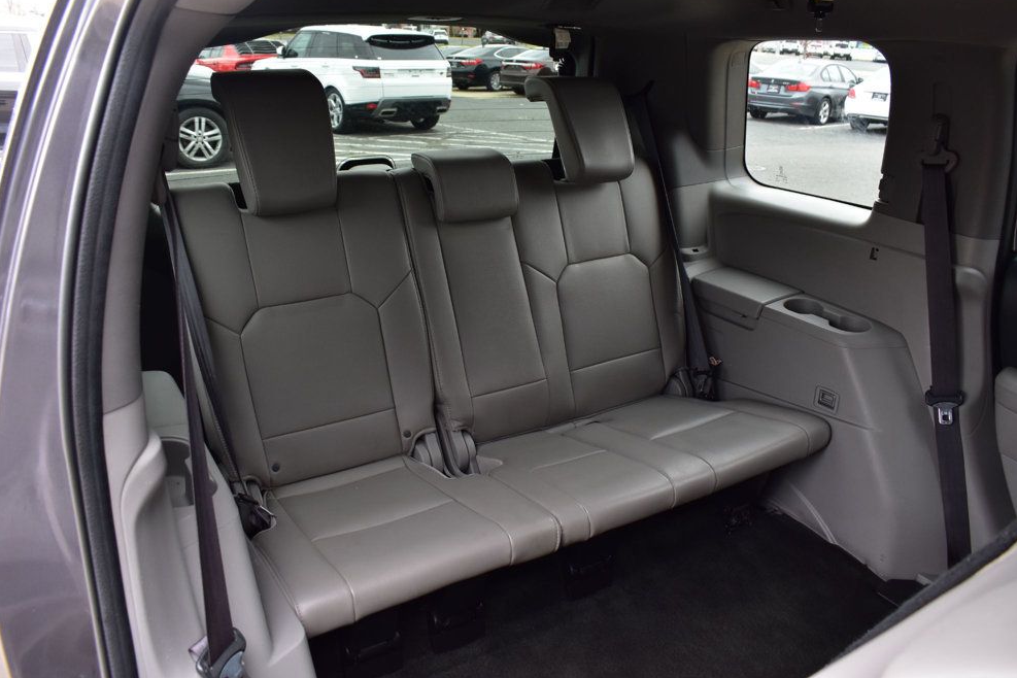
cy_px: 338
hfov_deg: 65.5
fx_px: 791
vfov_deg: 46.4
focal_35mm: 28
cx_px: 509
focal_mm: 18
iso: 560
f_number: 6.3
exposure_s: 1/15
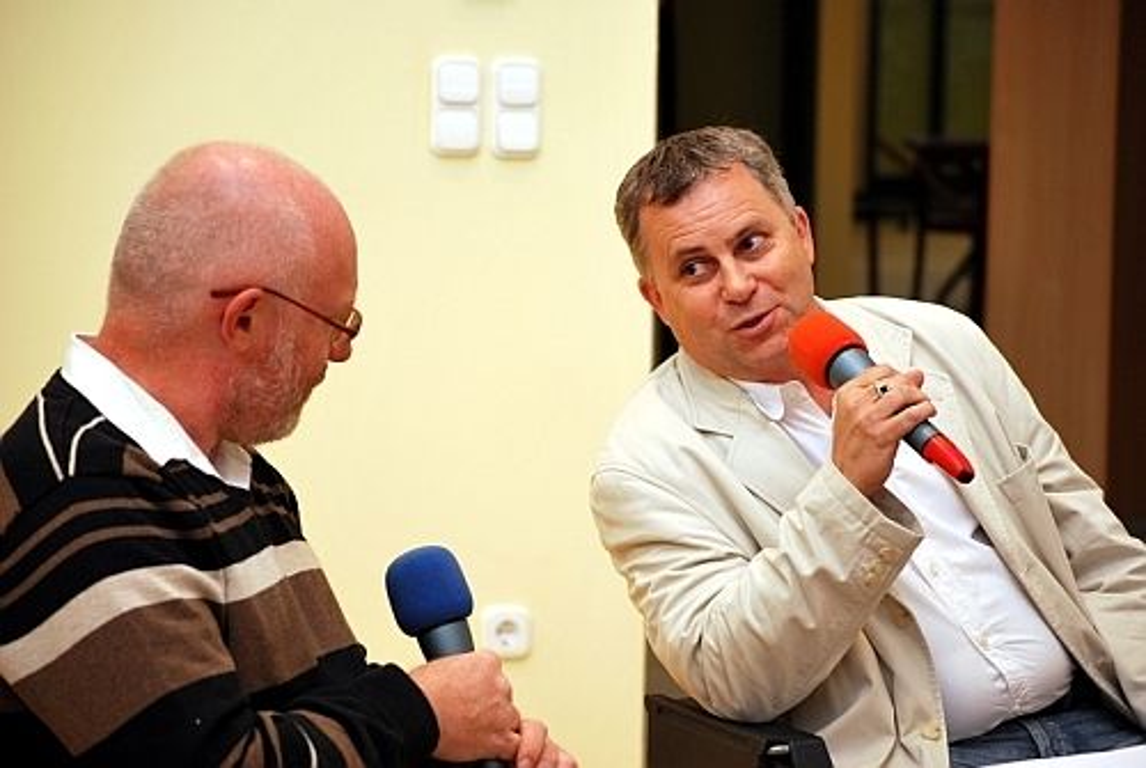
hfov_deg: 16.0
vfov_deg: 10.8
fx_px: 4065
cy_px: 384
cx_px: 573
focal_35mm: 128
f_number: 4.5
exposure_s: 1/60
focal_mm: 85
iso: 320
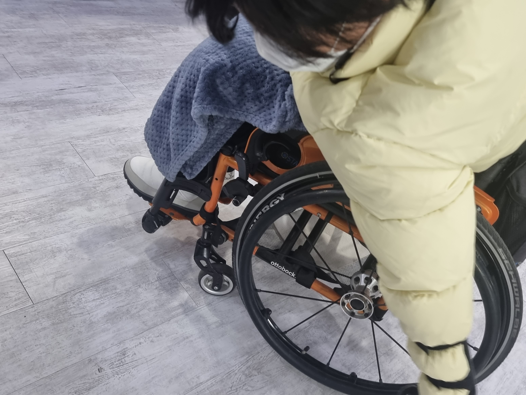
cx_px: 296
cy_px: 228
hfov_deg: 58.2
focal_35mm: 31
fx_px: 471
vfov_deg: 45.3
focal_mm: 6.7
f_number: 1.8
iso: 250
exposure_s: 1/60
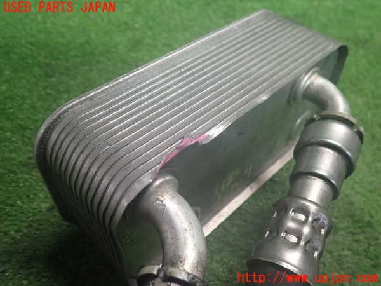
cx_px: 190
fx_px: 330
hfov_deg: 60.0
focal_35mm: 30
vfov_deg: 46.8
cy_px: 143
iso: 400
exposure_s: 1/30
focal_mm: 5.4
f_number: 2.3
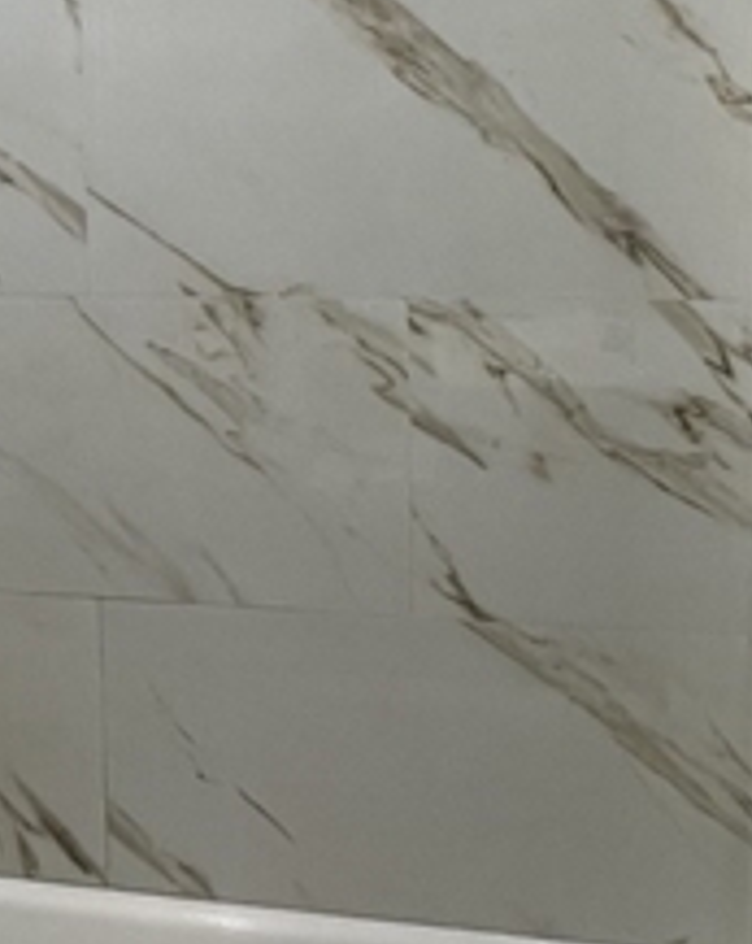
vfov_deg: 39.7
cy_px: 196
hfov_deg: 31.6
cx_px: 57
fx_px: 1255
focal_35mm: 45
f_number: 1.8
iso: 200
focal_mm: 1.57
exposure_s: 1/120
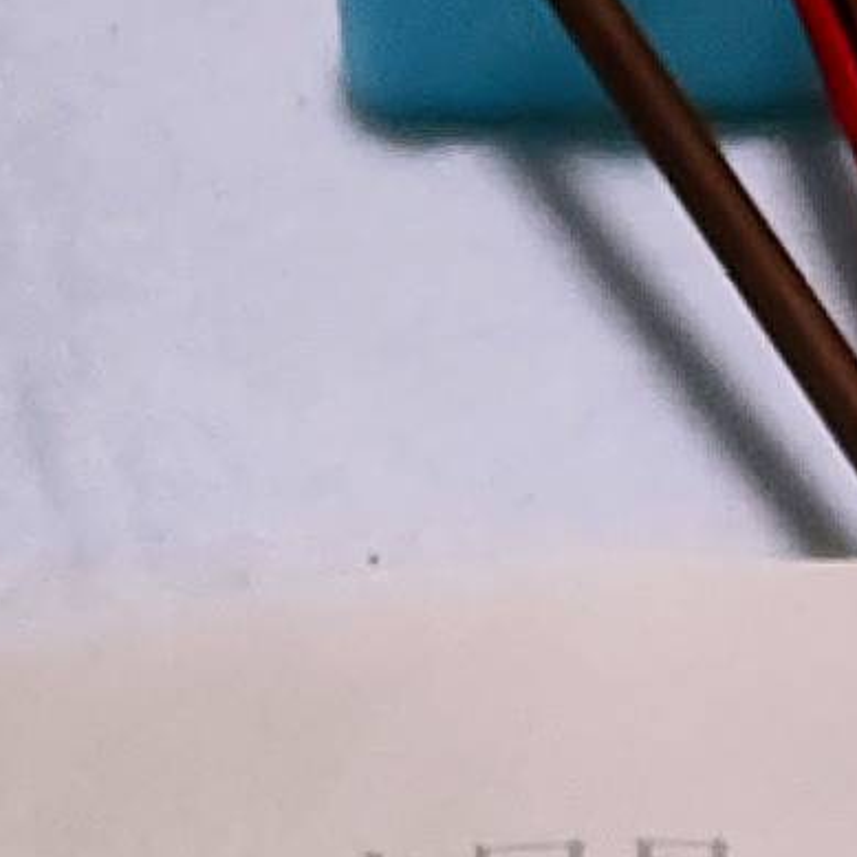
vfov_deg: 6.3
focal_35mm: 224
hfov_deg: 7.5
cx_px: 1639
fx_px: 6274
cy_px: 3472
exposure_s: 1/100
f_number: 1.8
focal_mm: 6.14
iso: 1645
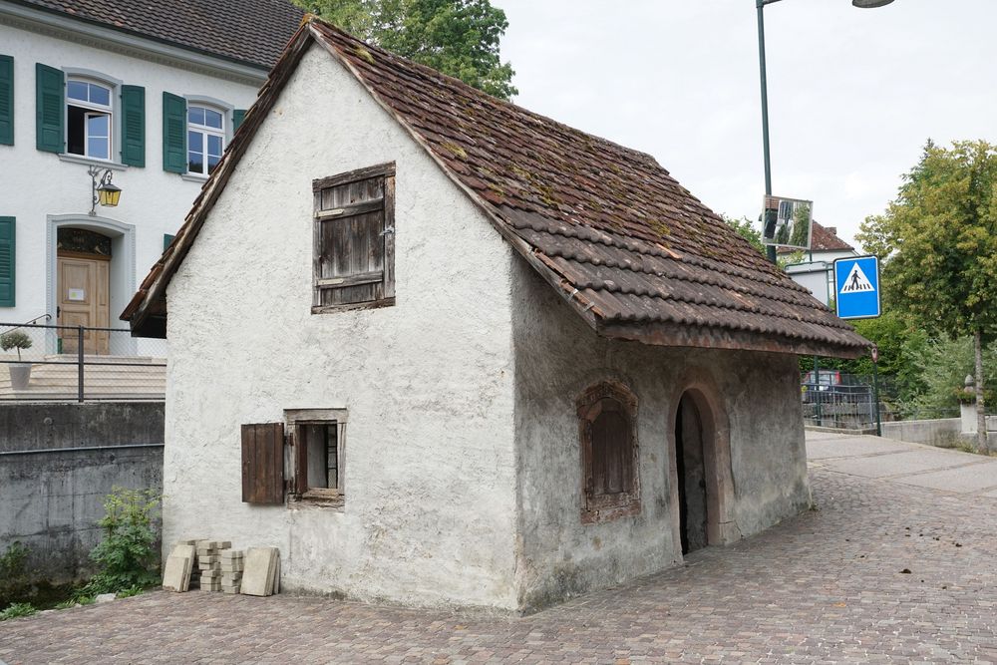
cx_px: 498
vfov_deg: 36.9
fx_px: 997
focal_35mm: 36
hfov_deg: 53.1
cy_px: 332
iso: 320
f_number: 8
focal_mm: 24
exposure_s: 1/250
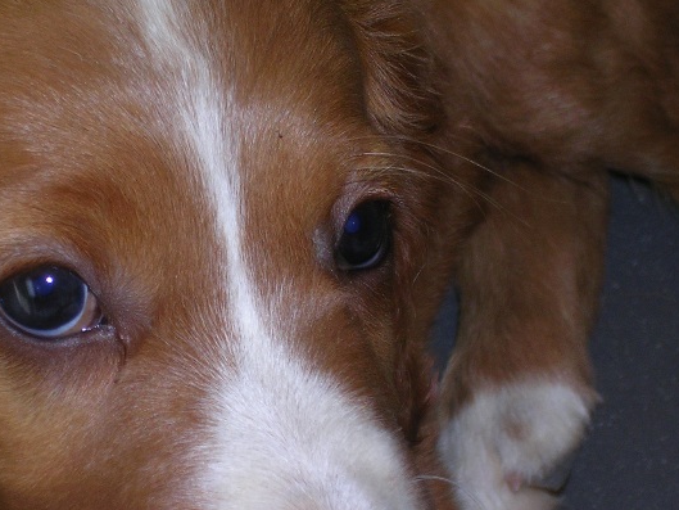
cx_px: 193
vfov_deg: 8.5
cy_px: 362
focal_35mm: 174
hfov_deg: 11.3
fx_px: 3414
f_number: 4.9
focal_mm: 17.4
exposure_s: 1/60.1
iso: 50
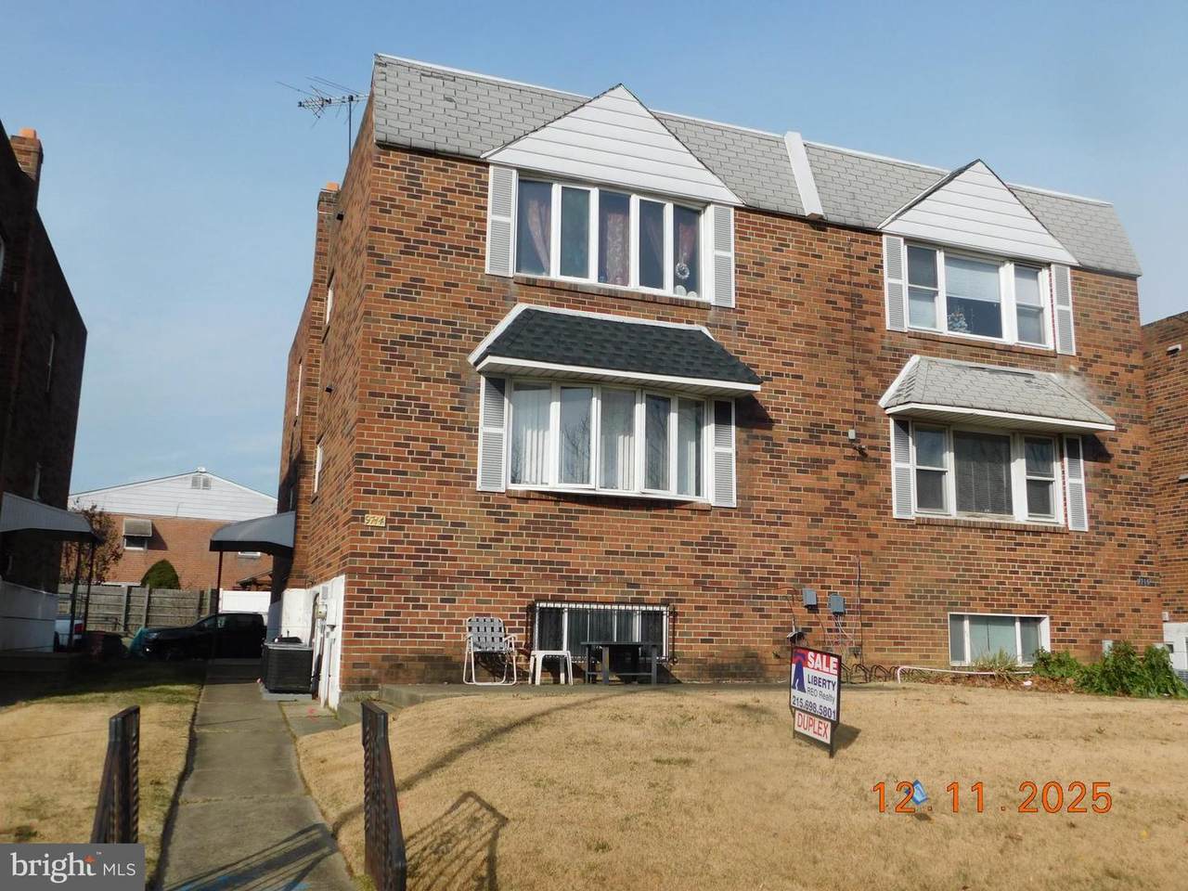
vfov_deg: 46.8
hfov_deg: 60.0
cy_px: 446
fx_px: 1030
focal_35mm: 30
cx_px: 594
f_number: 6.4
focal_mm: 5.3
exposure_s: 1/500
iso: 125
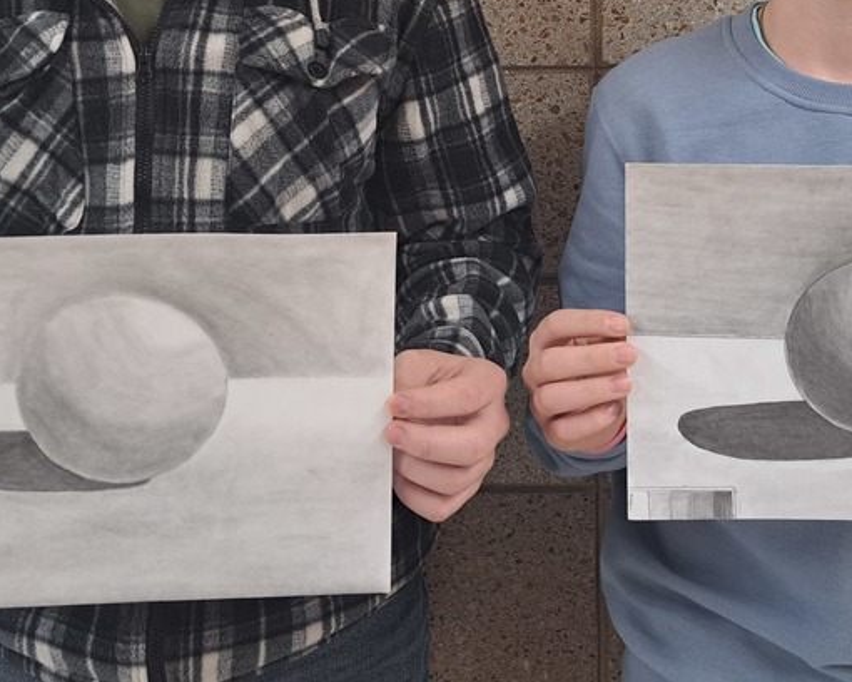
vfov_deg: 30.9
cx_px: 464
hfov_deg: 39.5
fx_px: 1185
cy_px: 95
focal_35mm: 47
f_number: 1.8
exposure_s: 1/60
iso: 200
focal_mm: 5.23
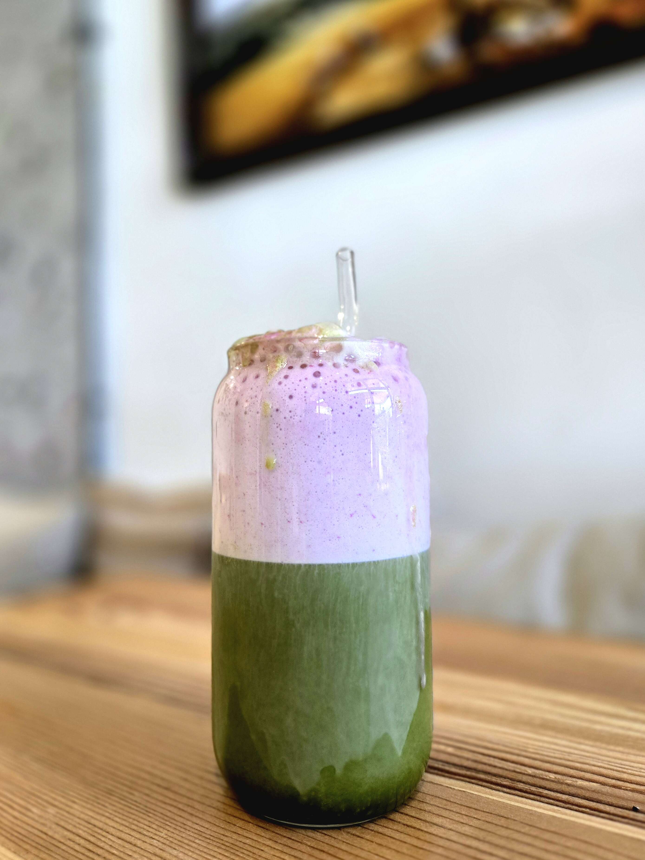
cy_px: 430
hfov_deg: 58.9
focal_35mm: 23
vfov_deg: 73.9
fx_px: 571
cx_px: 322
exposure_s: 1/101
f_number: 1.8
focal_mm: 5.4
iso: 100
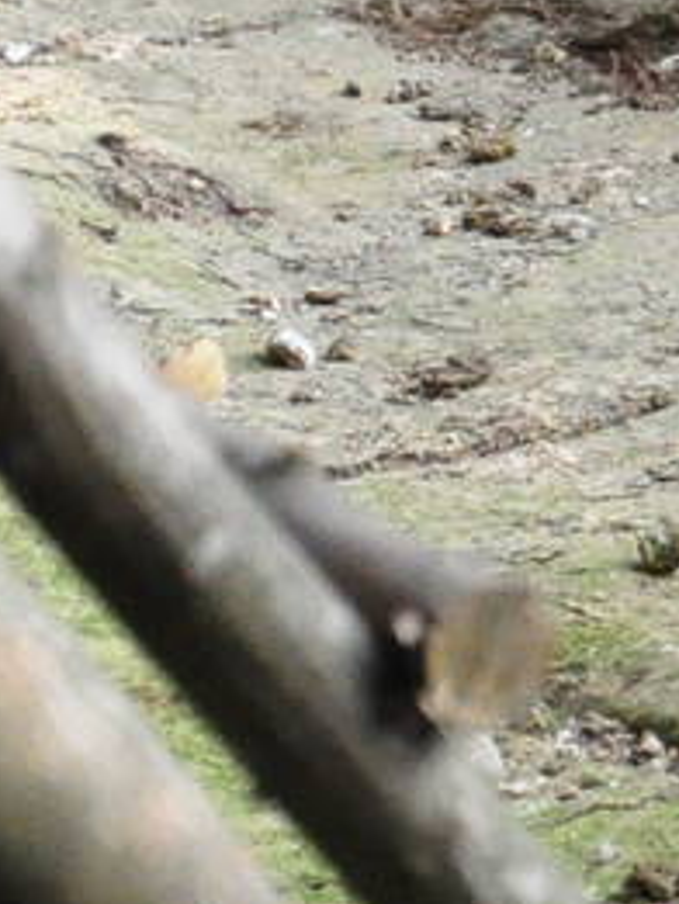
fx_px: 24249
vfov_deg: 2.1
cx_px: 2300
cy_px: 81
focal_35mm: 928
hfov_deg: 1.6
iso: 3200
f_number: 8
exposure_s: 1/1000
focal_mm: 105
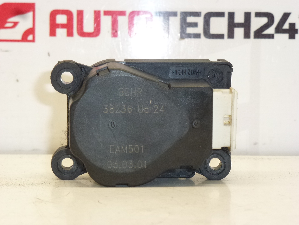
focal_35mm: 113
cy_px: 112
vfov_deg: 13.1
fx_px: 976
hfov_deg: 17.4
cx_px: 150
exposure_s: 1/80
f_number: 5.1
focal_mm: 20.2
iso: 400
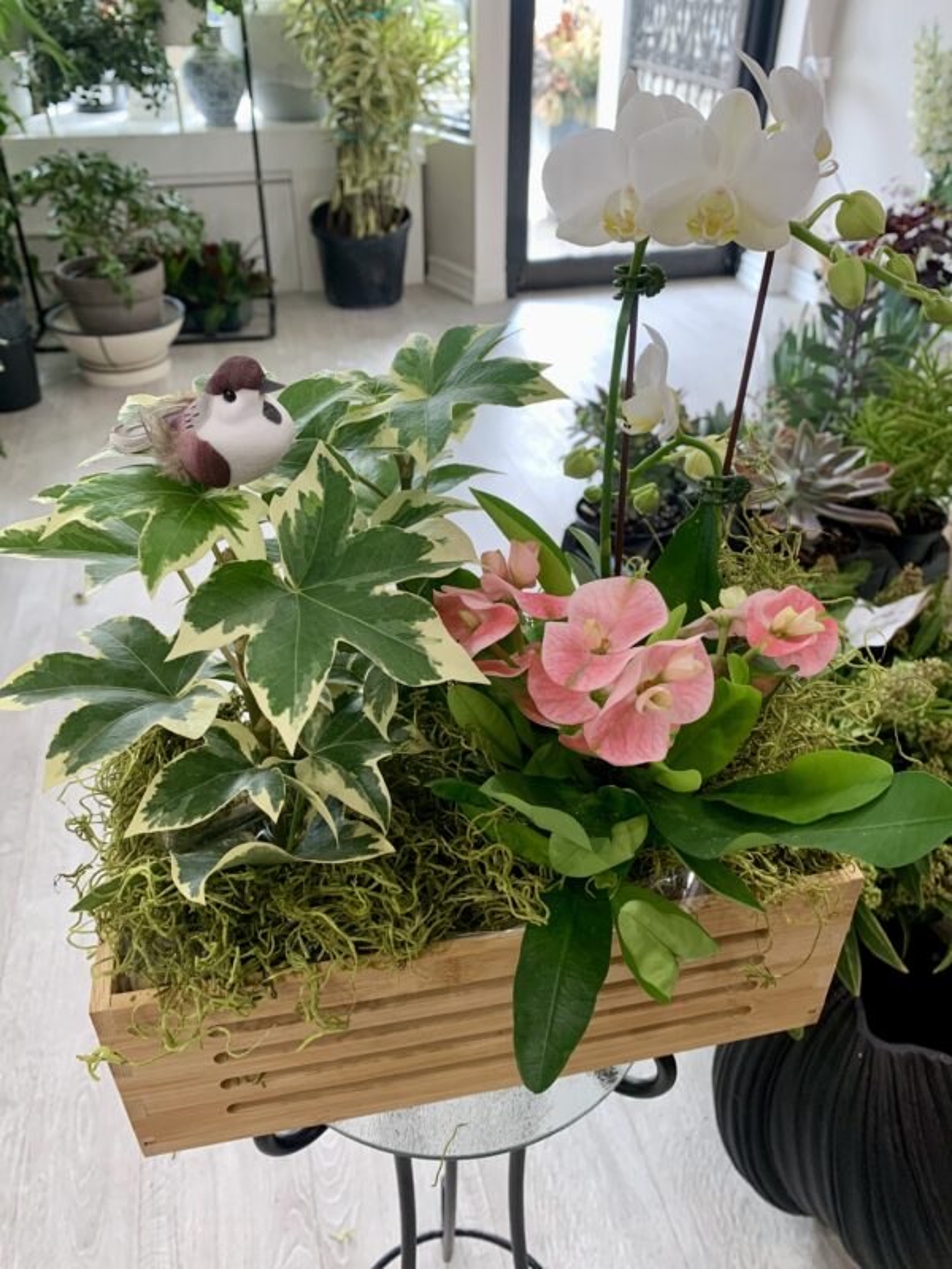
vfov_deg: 67.3
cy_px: 634
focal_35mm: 26
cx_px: 476
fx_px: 953
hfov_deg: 53.1
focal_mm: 4.25
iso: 64
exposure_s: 1/60
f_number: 1.8
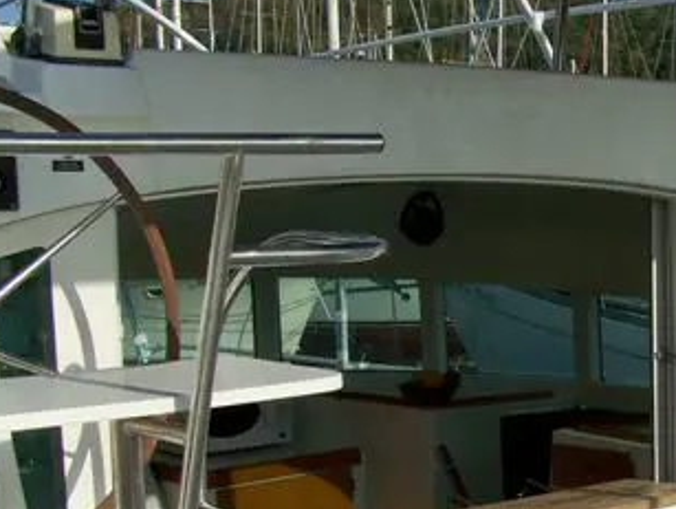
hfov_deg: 23.6
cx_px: 675
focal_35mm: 79
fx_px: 1545
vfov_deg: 18.5
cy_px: 405
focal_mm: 6.3
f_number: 5.6
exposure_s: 1/1000
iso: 80
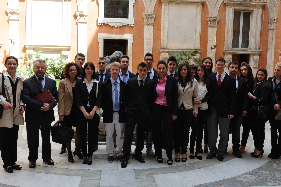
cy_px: 94
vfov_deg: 36.8
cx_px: 143
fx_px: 281
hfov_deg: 53.2
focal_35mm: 36
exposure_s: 1/100
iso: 1000
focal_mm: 29
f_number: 14
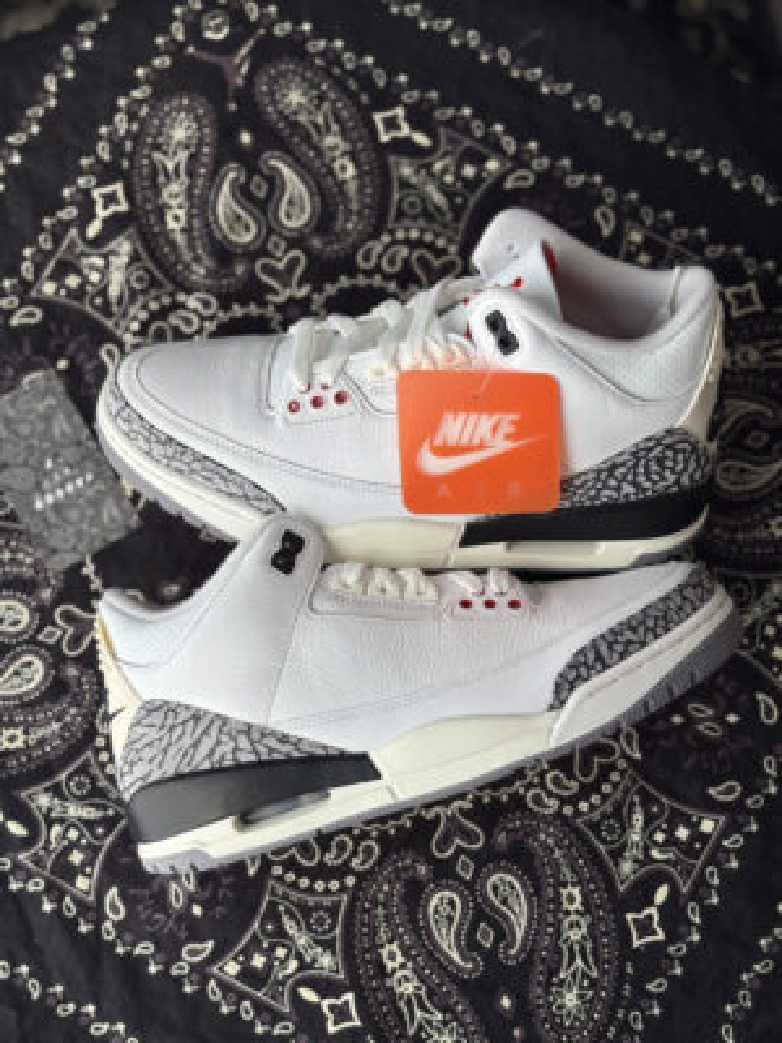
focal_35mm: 52
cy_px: 522
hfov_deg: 28.0
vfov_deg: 36.8
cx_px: 391
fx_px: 1566
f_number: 1.6
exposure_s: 1/310
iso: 32
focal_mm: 5.96
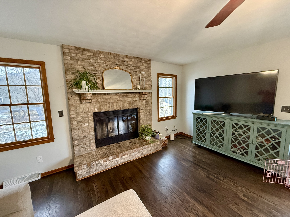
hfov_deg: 102.1
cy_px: 108
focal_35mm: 14
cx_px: 145
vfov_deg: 85.7
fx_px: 117
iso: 500
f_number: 2.2
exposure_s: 1/60
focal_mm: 2.22
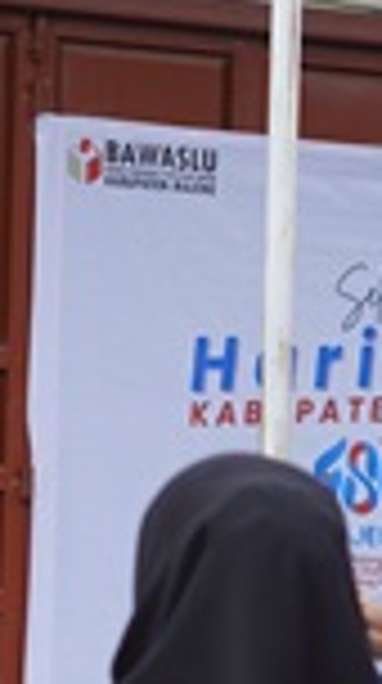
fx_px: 5625
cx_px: 369
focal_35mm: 311
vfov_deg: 6.9
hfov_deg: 3.9
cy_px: 135
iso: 100
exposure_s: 1/200
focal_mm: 50
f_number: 4
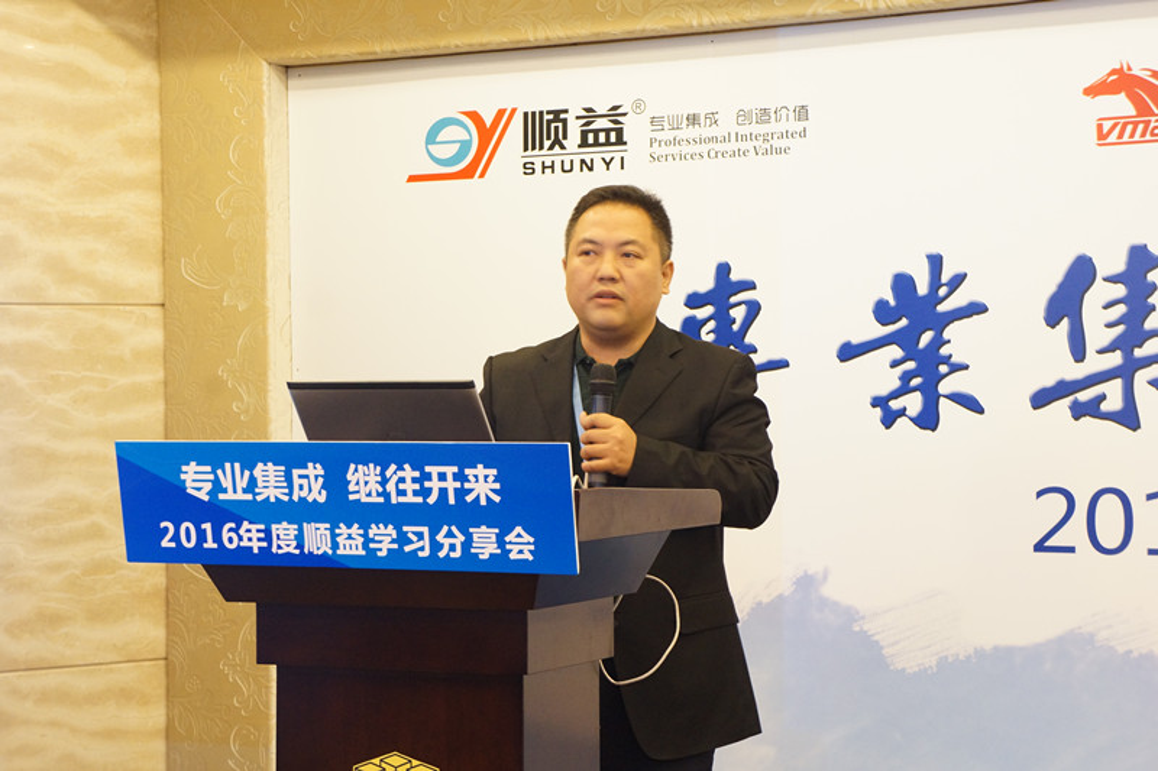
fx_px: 2637
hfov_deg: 24.8
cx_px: 579
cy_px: 386
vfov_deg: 16.6
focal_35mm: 82
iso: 1600
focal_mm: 55
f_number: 6.3
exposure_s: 1/13
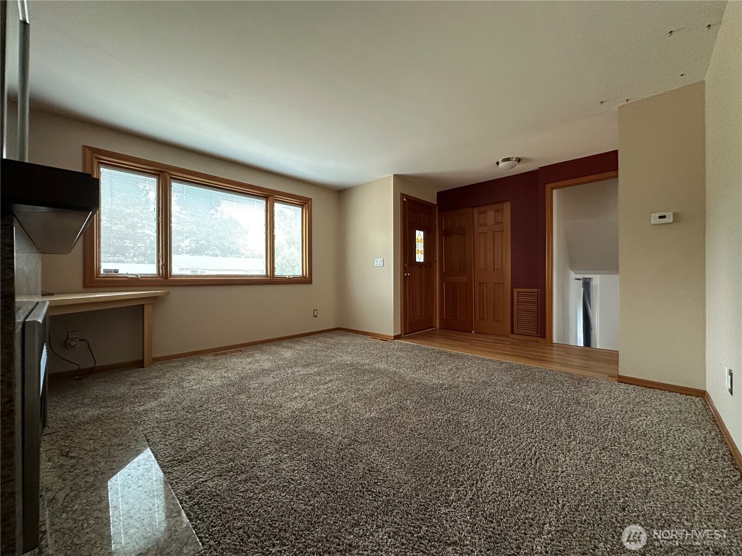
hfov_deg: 102.1
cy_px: 278
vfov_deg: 85.7
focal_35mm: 14
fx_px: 300
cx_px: 371
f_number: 2.2
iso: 640
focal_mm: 2.22
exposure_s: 1/60
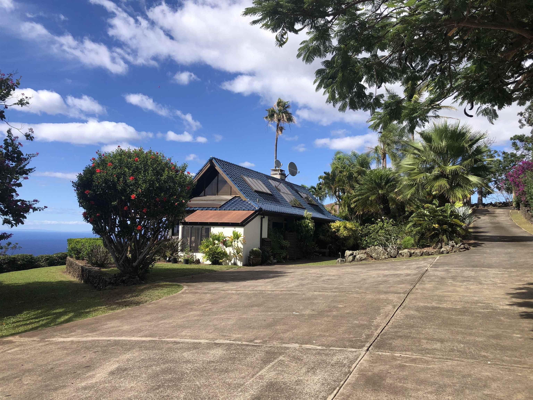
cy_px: 200
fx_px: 431
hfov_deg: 63.4
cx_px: 266
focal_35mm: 28
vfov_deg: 49.7
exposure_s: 1/2088
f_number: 1.8
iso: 20
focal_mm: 3.99
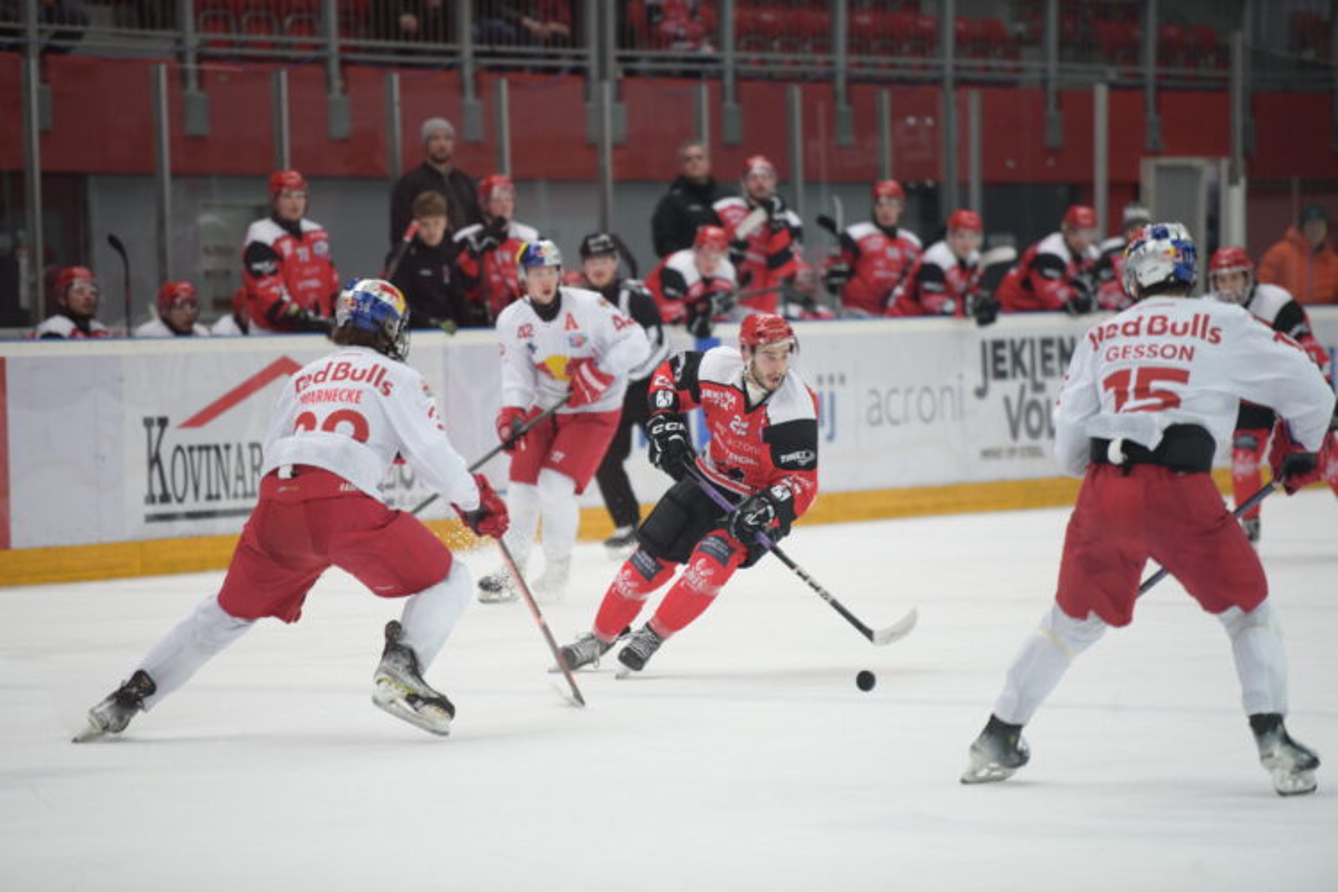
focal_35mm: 200
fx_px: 7433
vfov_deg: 6.9
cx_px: 669
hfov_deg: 10.3
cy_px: 446
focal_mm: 200
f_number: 2.8
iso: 1250
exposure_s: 1/640
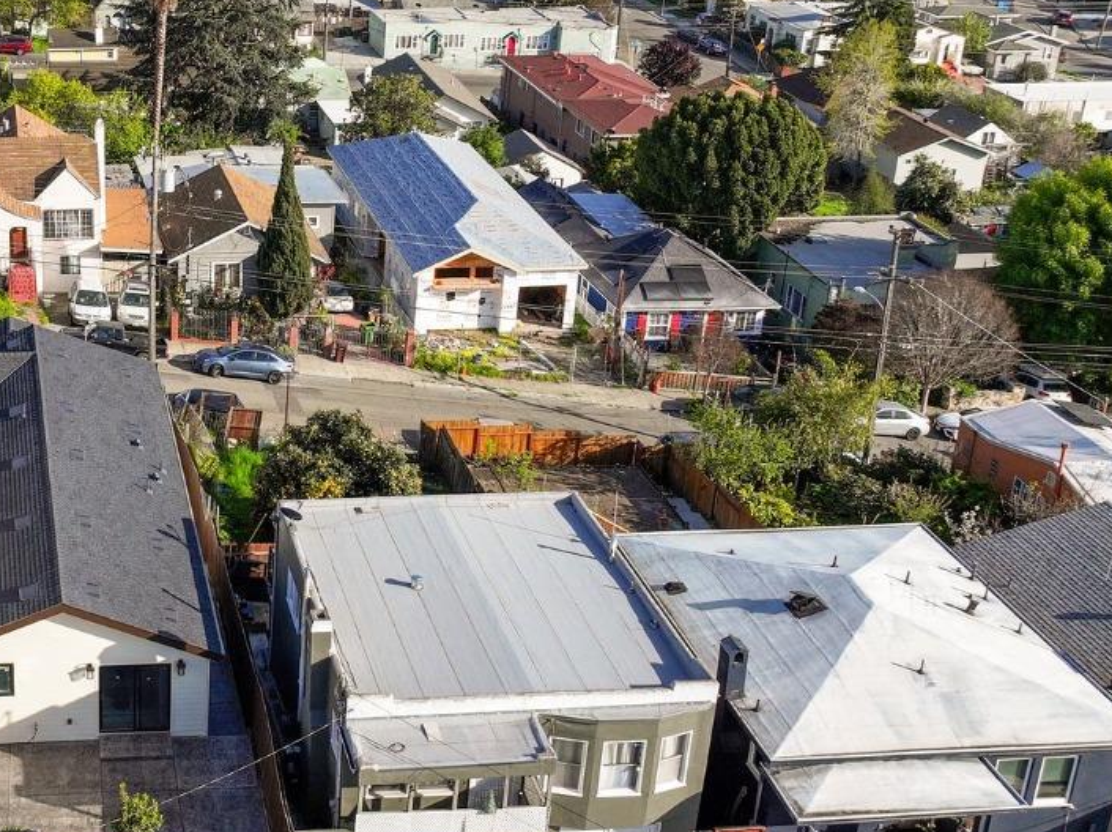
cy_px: 349
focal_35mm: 51
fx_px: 1637
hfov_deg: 35.3
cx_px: 106
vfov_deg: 28.5
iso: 130
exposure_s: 1/2500
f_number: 2.8
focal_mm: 12.29
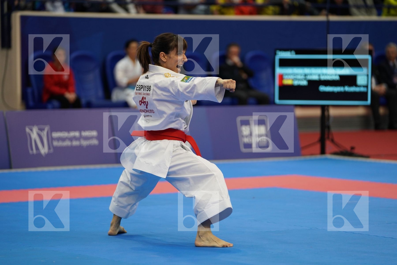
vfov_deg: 8.7
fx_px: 1742
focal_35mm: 158
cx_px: 198
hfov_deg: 13.0
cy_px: 132
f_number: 2.8
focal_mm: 158
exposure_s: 1/500
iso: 1000
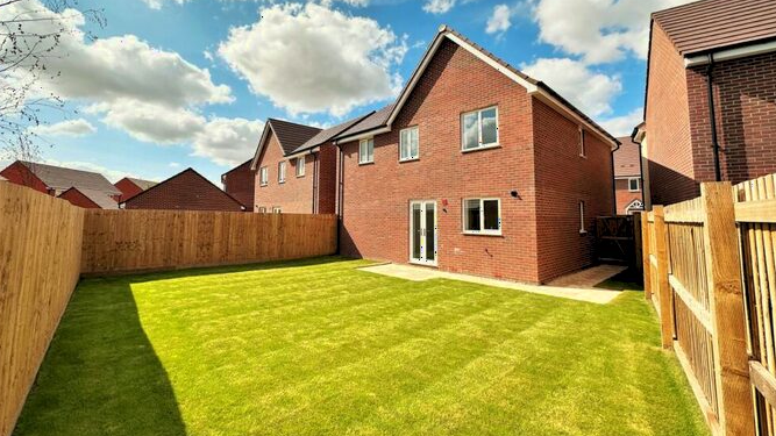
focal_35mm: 16
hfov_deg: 99.3
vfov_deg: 66.8
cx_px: 375
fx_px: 329
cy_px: 188
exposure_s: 1/2882
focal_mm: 2.22
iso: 50
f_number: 2.2
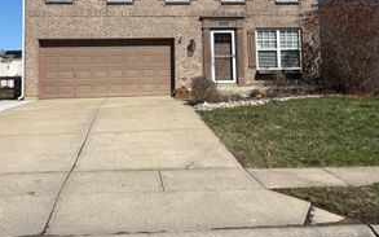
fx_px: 485
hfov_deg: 42.6
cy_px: 30
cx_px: 197
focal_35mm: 47
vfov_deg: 26.6
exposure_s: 1/5348
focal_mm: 5.96
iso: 50
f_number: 1.6
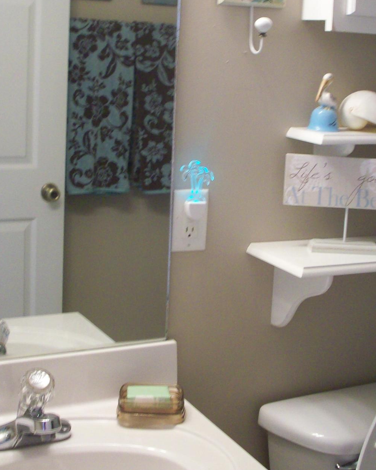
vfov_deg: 32.2
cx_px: 201
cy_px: 158
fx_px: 807
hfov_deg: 26.2
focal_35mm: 58
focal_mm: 6.2
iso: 160
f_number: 2.8
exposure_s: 1/12.6
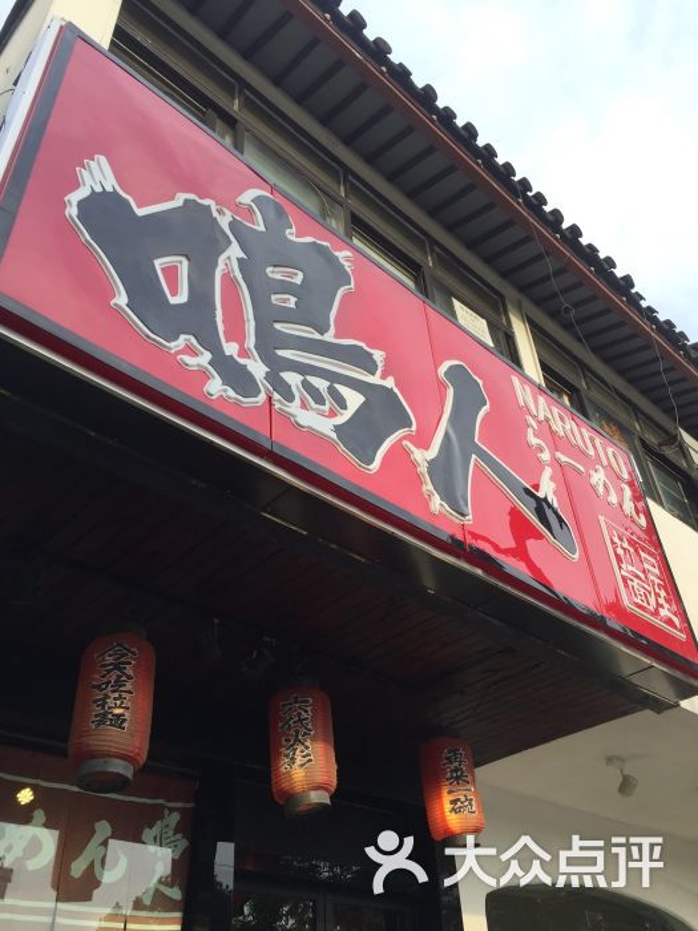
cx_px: 349
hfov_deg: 48.2
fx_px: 780
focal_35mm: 29
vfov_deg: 61.7
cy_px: 466
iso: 32
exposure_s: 1/659
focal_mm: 4.15
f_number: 2.2
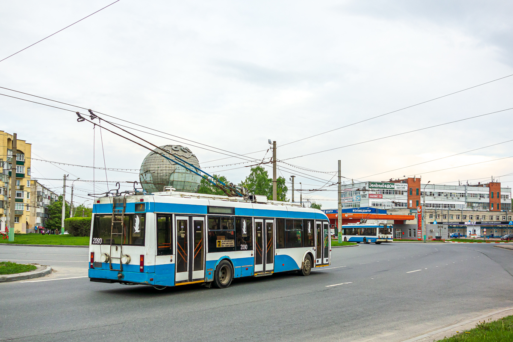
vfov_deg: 42.3
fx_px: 442
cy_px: 171
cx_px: 256
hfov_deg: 60.3
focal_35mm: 31
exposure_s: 1/250
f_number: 3.5
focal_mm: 11.6
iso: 80
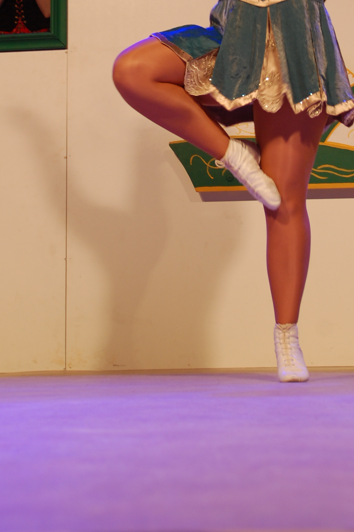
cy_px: 91
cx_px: 231
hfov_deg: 14.2
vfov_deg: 21.0
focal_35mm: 96
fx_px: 1418
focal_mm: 38
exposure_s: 1/60
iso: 400
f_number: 4.5
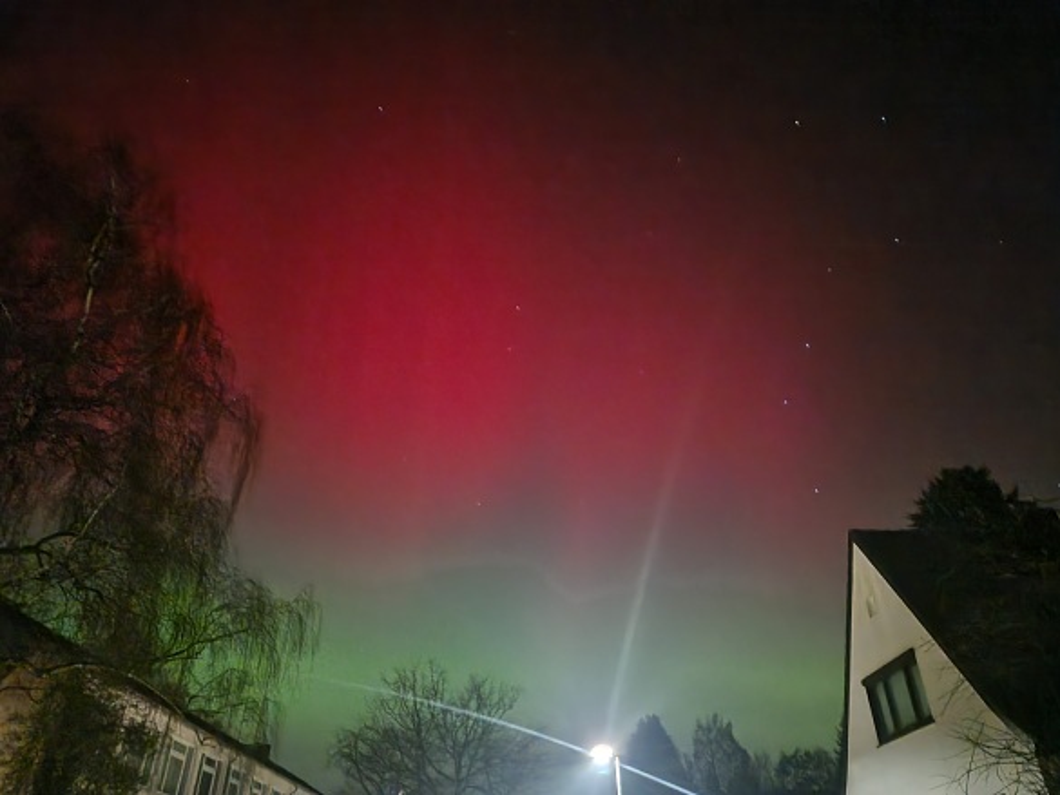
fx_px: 704
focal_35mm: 23
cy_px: 398
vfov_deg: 58.9
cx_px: 530
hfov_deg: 73.9
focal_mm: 5.4
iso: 3200
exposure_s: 1/4
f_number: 1.8
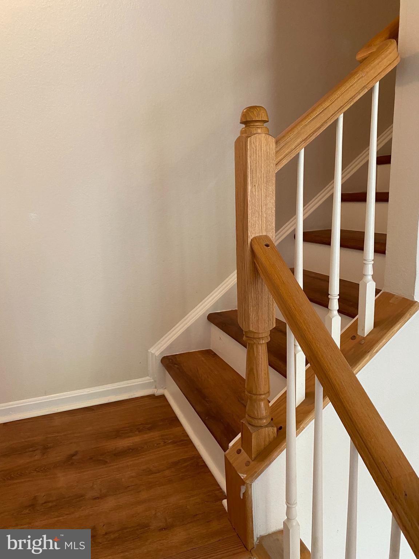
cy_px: 280
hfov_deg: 53.1
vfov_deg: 67.3
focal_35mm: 26
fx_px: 420
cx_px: 210
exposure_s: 1/60
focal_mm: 4.25
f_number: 1.8
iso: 200
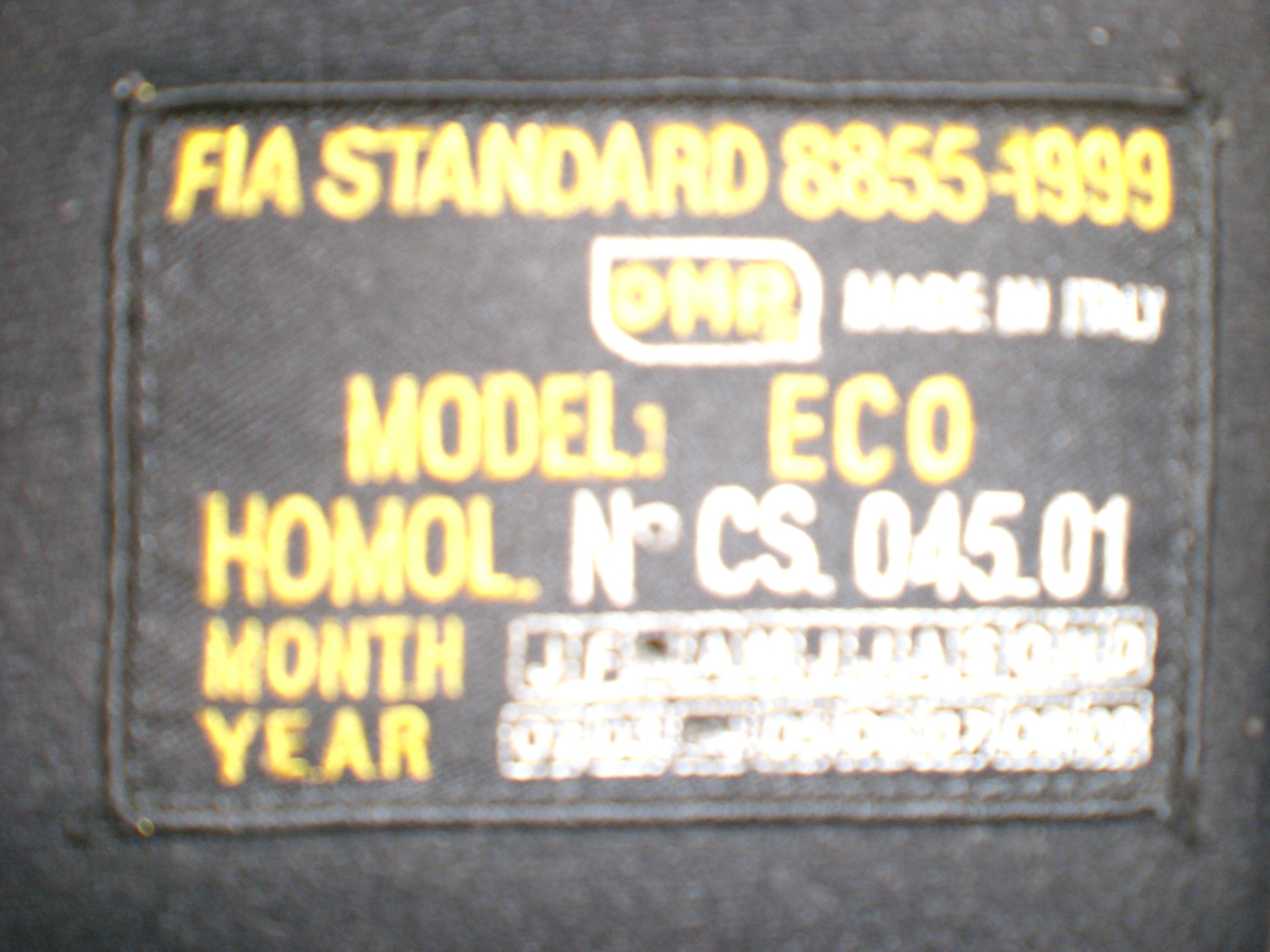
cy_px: 476
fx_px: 1394
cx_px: 635
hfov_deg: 49.0
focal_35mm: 38
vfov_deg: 37.7
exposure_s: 1/60
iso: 200
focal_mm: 6.3
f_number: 3.1
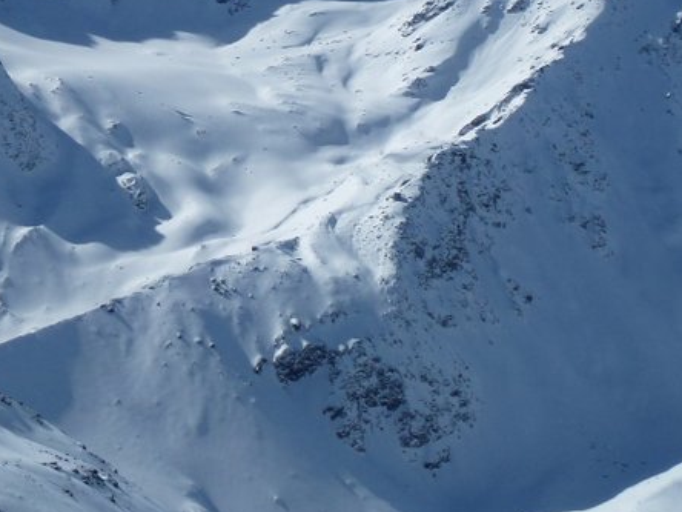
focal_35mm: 113
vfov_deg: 12.9
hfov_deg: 17.2
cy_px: -20
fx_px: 2226
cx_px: 83
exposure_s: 1/2000
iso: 100
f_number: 4.5
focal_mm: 8.7
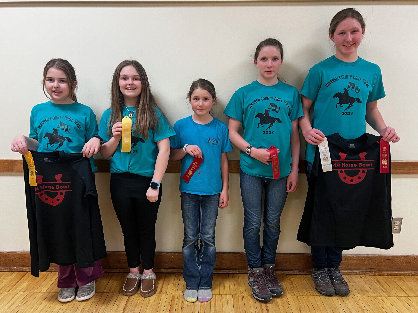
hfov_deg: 63.4
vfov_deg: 49.7
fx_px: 338
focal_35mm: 28
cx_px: 208
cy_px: 158
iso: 200
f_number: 1.5
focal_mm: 5.7
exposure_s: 1/60
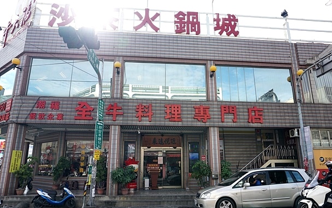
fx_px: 226
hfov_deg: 72.5
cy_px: 110
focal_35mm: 25
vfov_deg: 49.3
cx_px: 169
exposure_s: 1/320
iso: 100
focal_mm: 16
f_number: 5.6
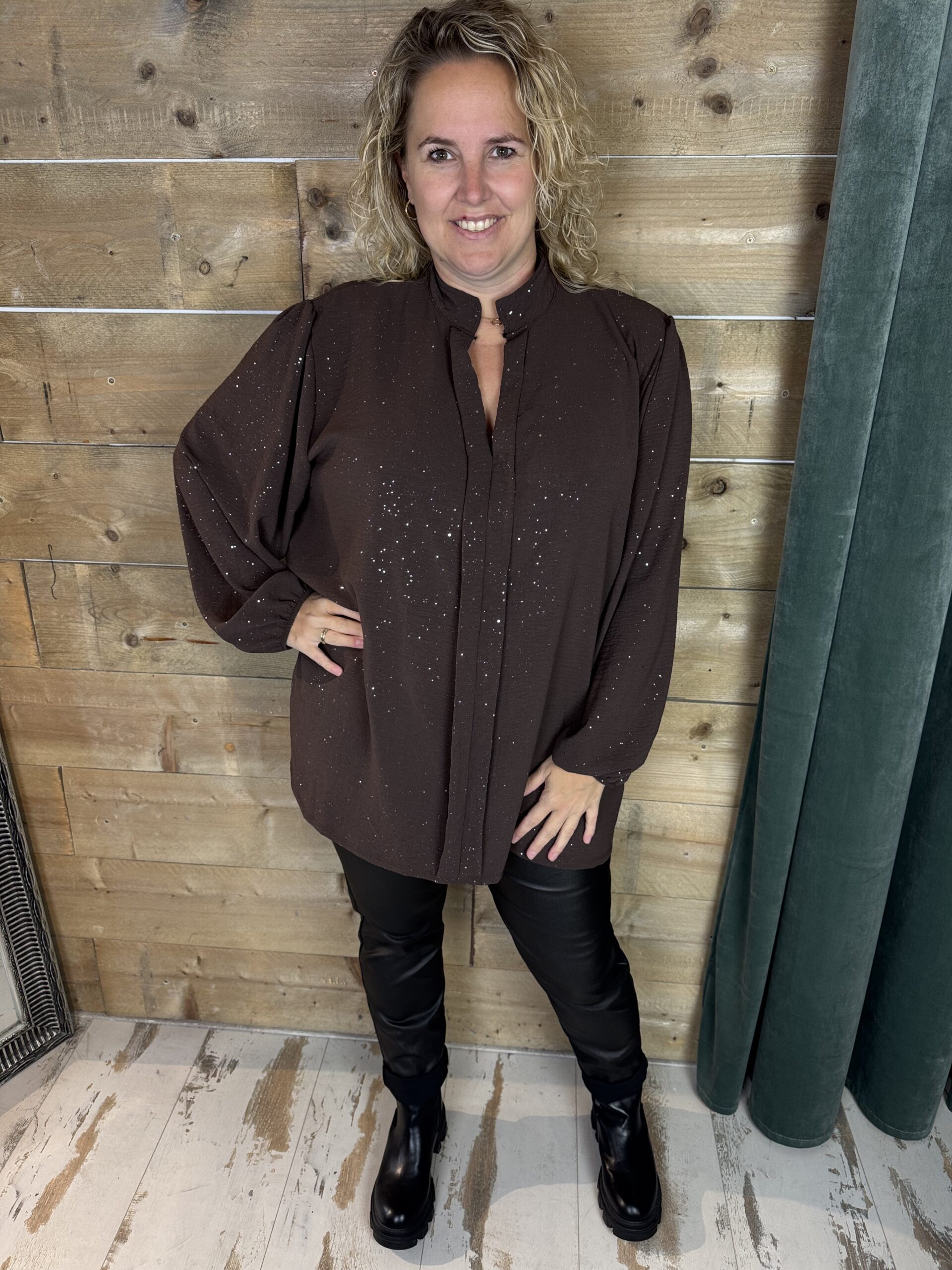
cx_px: 476
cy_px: 635
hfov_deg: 56.8
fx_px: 880
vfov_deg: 71.6
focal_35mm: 24
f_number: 1.78
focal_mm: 6.76
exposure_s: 1/100
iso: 125
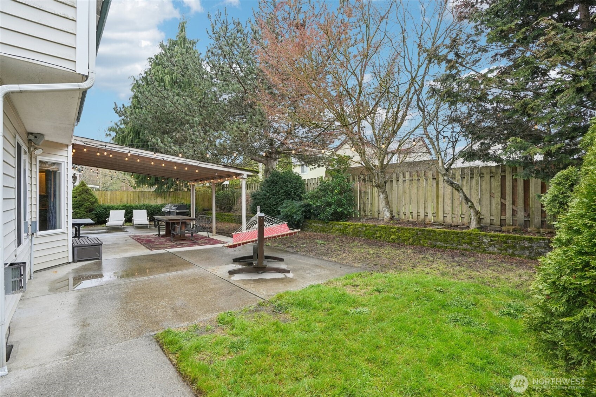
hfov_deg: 96.7
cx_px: 298
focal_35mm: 16
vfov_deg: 73.7
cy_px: 198
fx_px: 265
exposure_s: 1/30
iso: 400
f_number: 8
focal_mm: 16
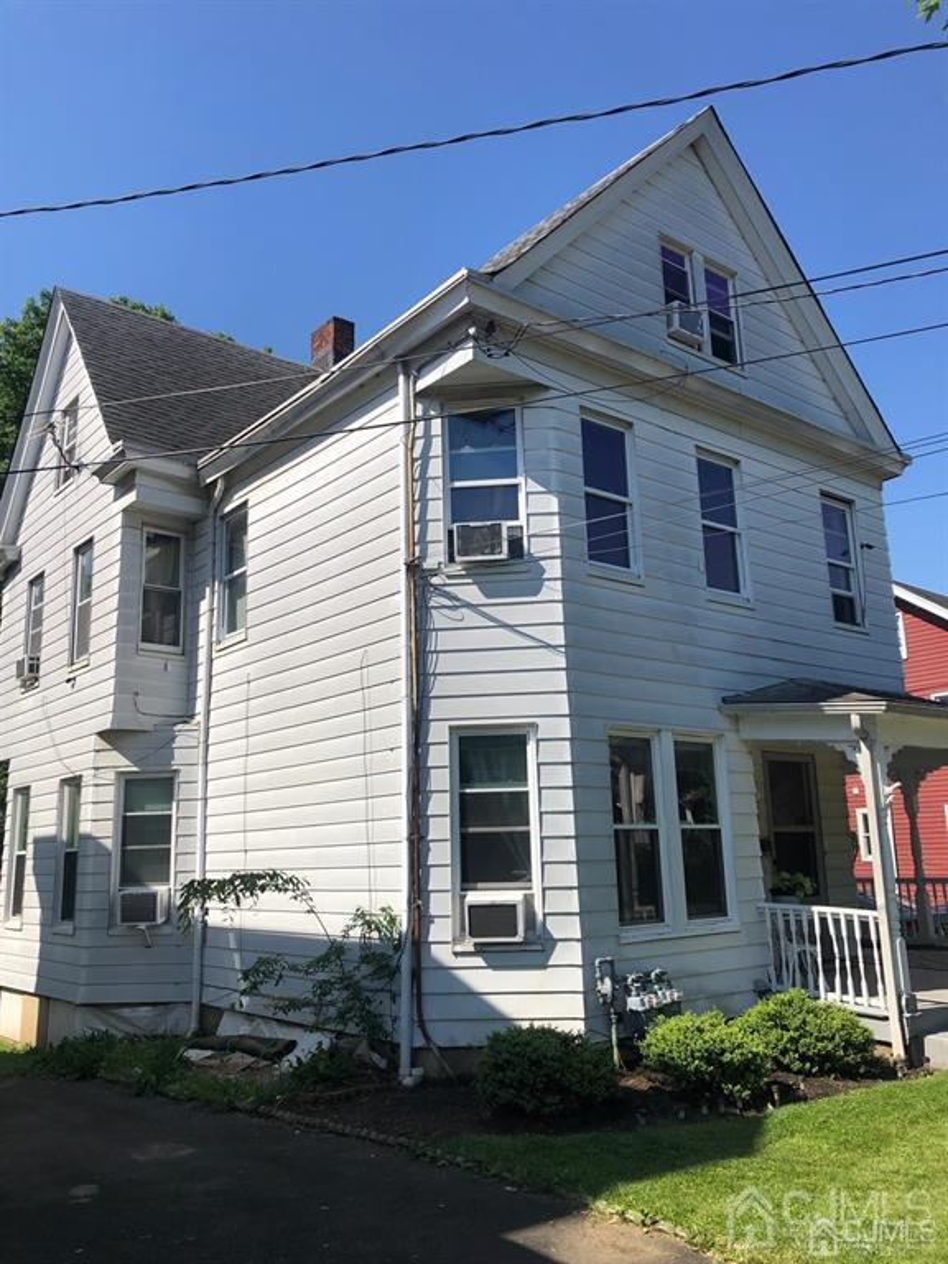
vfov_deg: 63.4
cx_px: 474
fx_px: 1022
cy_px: 632
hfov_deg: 49.7
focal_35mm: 28
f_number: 1.8
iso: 20
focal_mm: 3.99
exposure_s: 1/2024
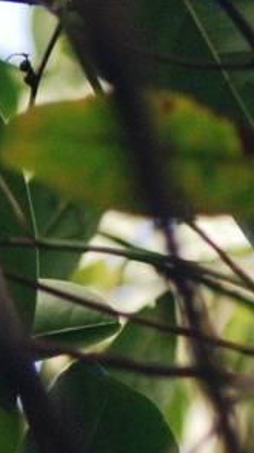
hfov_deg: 1.2
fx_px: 12318
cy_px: 434
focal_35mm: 1027
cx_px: 873
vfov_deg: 2.1
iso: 400
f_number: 4.2
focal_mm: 120
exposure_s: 1/250
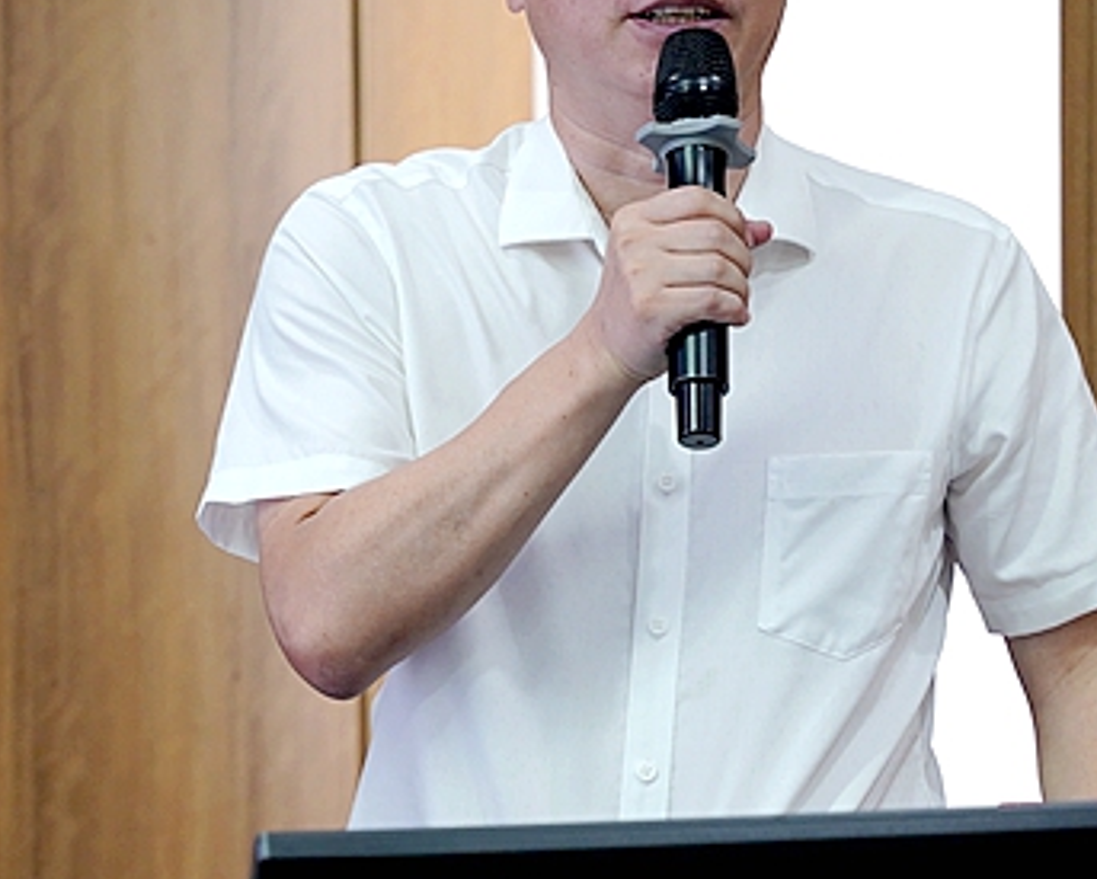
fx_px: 4972
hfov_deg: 12.6
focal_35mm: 153
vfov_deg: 10.1
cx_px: 697
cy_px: 366
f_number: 3.2
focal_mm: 70
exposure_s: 1/100
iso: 1000
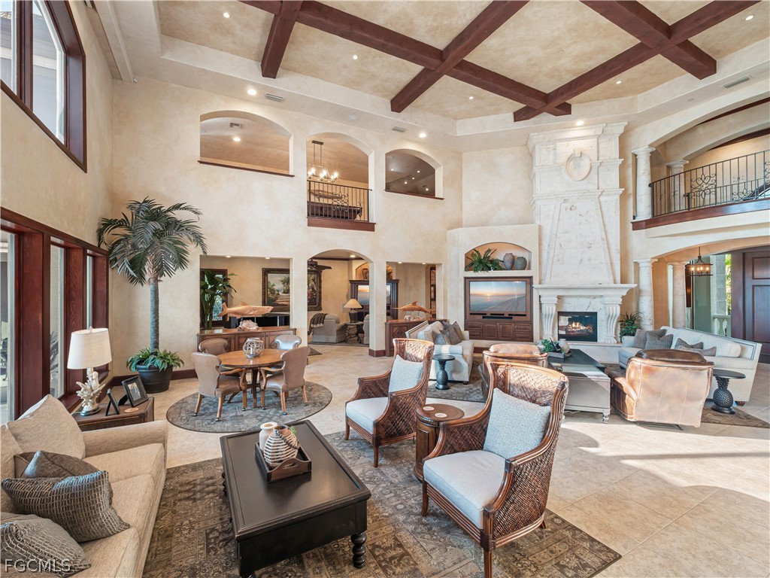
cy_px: 289
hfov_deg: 102.1
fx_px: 311
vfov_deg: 85.7
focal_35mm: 14
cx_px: 385
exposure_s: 1/8
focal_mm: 7
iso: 200
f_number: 7.1
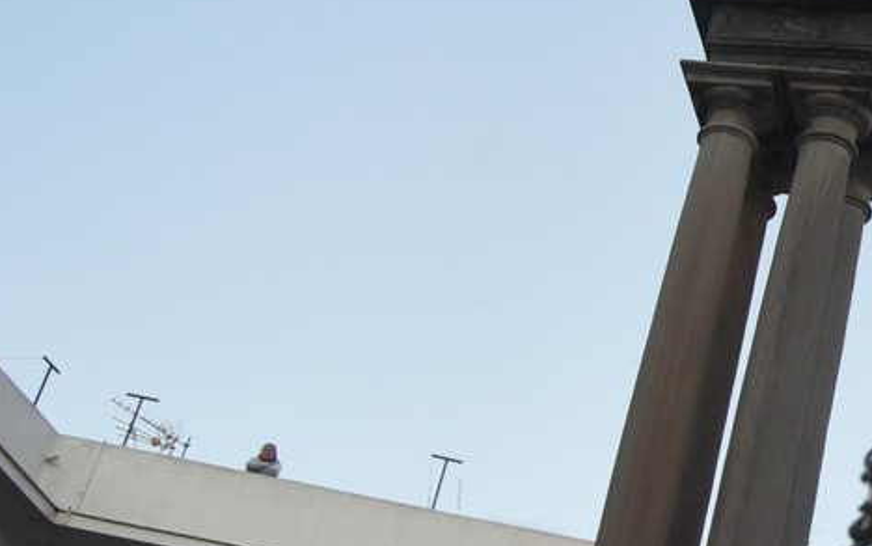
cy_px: 237
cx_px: 1323
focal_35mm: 101
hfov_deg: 18.2
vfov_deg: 13.0
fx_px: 2401
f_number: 6.3
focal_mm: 29
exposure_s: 1/125
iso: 560
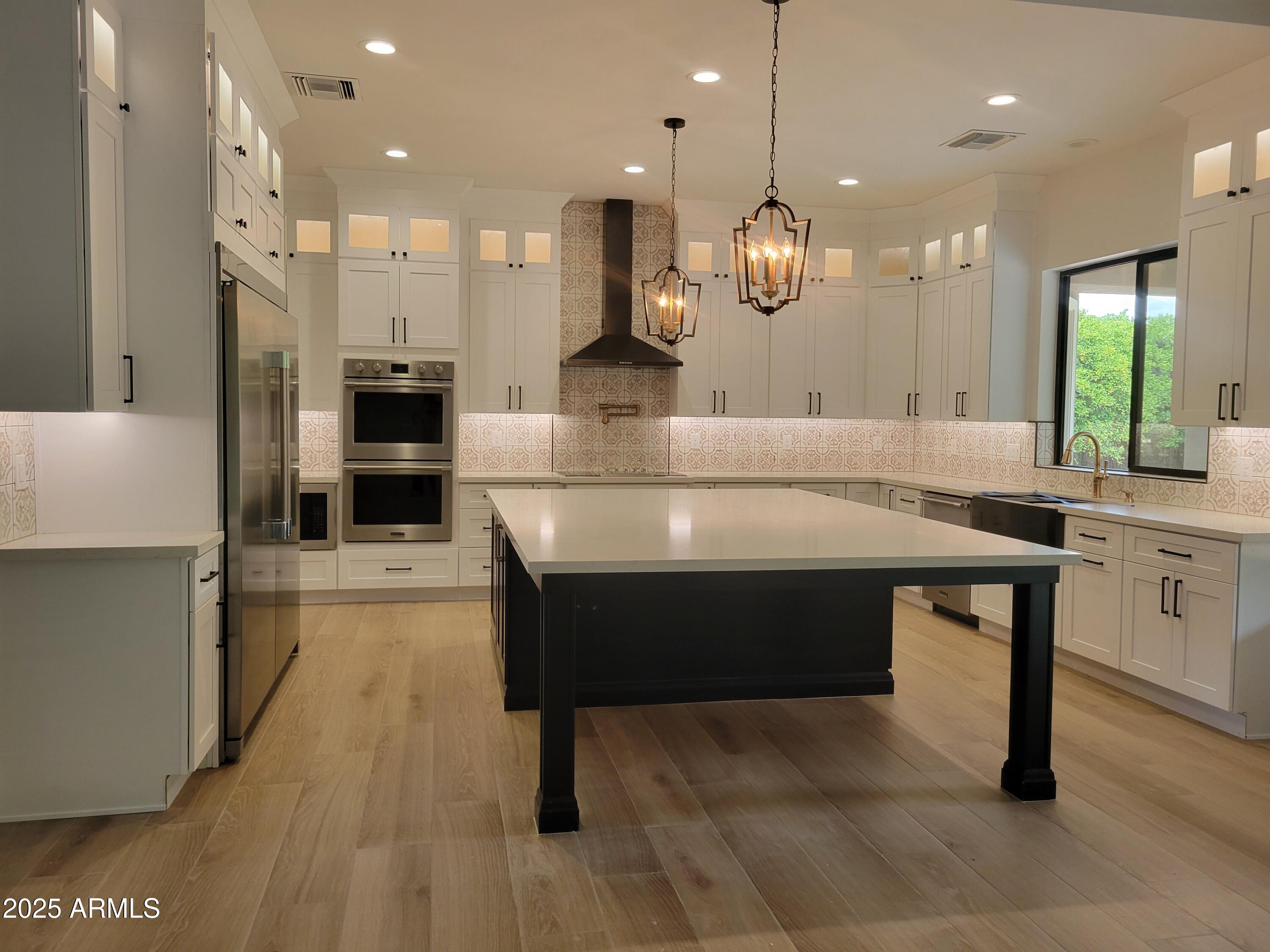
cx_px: 635
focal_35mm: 26
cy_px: 476
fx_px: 954
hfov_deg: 67.3
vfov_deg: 53.1
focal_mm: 5.4
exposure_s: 1/120
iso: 80
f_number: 1.8
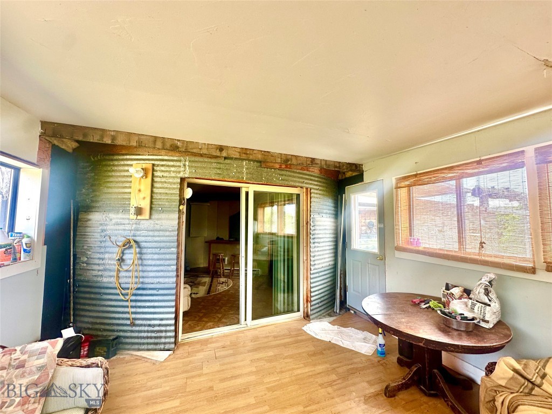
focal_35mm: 14
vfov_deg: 85.7
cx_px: 276
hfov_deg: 102.1
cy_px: 207
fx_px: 223
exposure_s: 1/99
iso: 50
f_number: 2.2
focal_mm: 2.22
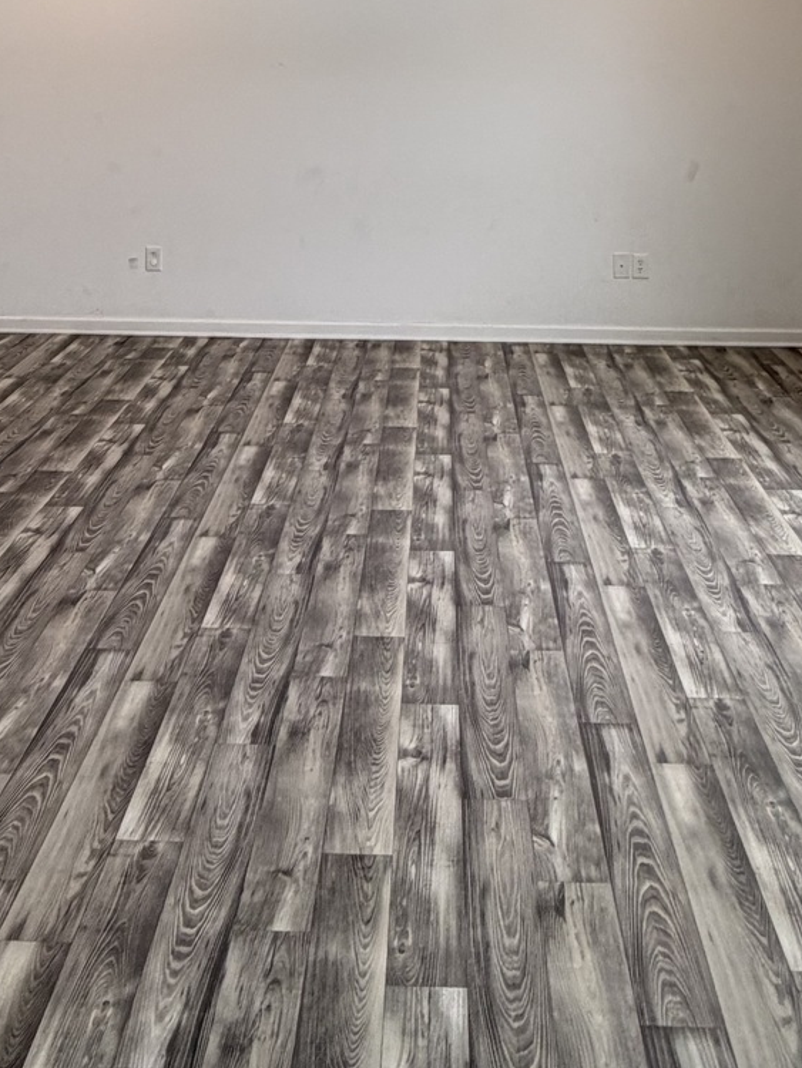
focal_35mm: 43
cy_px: 70
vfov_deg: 40.0
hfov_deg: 33.6
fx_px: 1328
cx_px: 390
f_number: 2.2
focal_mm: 2.22
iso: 160
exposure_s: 1/120
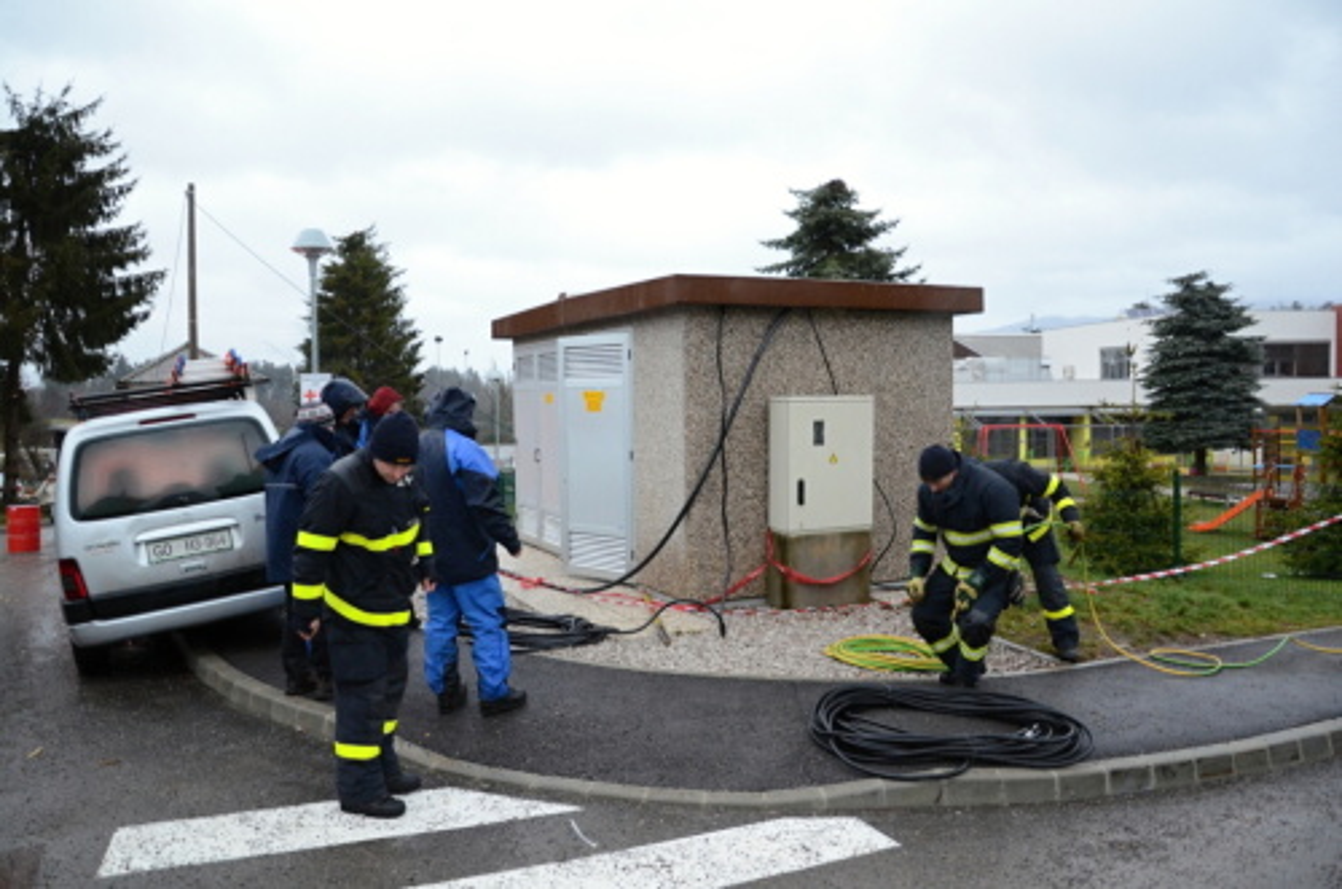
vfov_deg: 47.7
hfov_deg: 67.5
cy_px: 444
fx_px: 1004
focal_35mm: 27
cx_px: 671
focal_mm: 18
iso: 1600
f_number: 3.5
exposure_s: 1/250
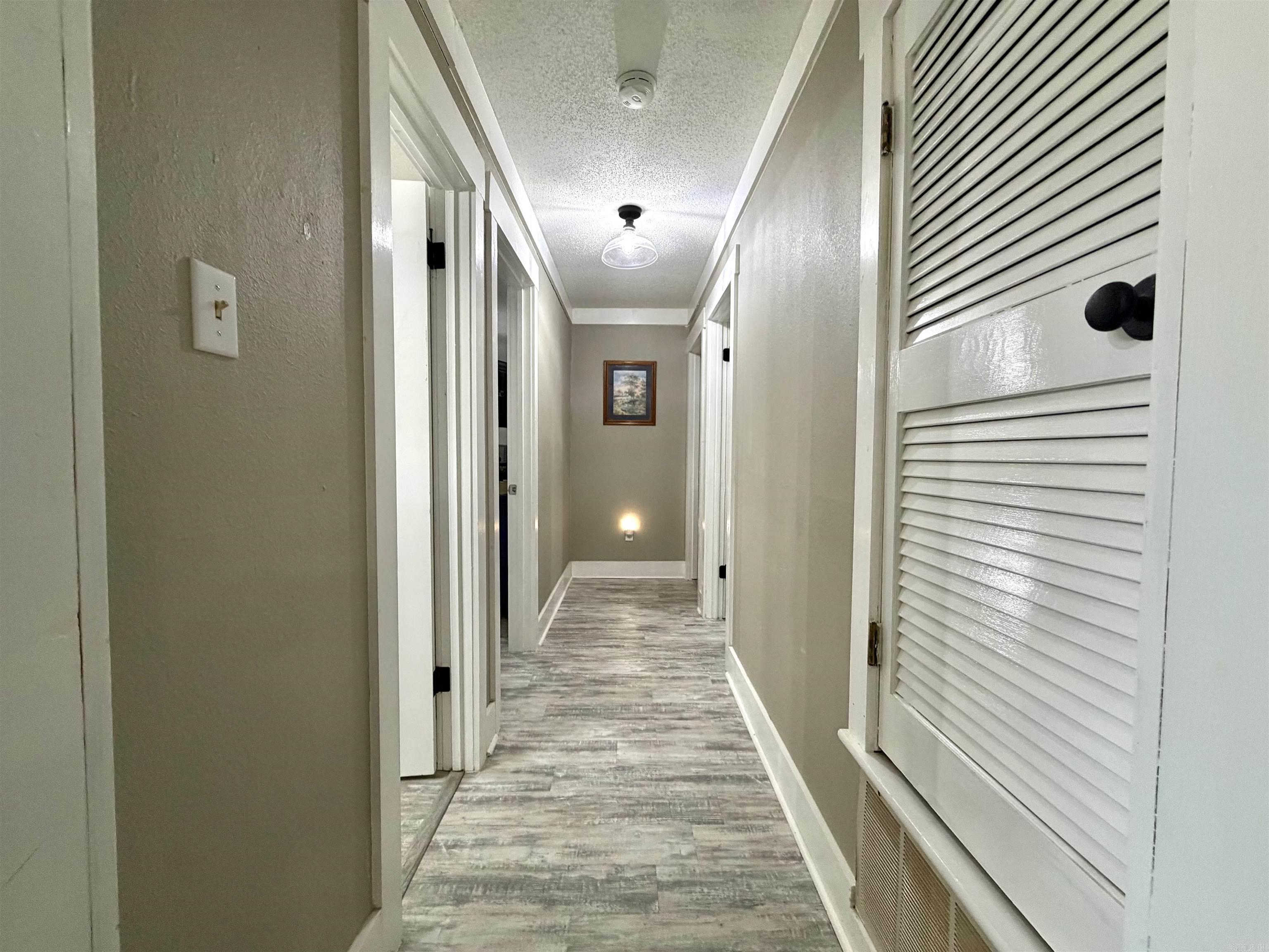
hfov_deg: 102.1
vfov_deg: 85.7
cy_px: 476
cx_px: 634
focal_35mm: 14
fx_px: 513
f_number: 2.2
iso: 200
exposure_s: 1/60
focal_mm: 2.22
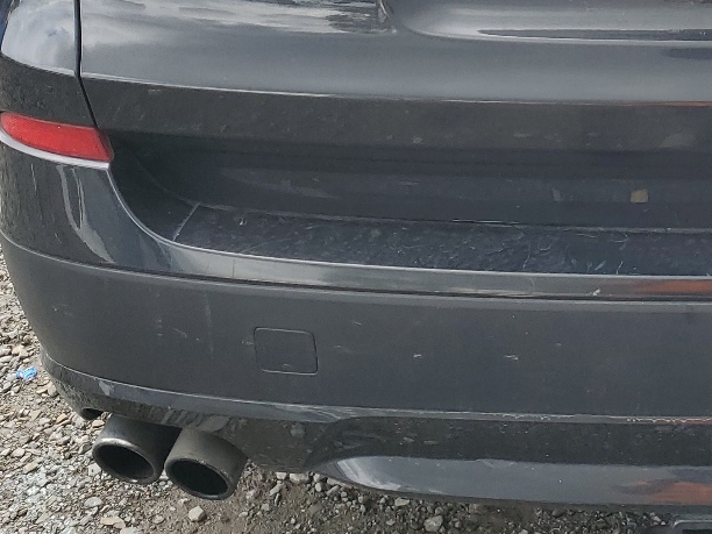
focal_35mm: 68
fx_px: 1399
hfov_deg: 27.1
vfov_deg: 20.4
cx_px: 702
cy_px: -79
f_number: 1.5
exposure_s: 1/476
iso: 50
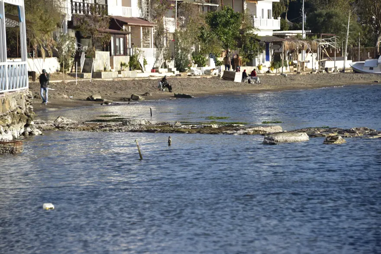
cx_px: 190
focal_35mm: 170
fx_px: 1799
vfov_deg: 8.1
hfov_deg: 12.1
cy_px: 127
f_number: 5.6
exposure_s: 1/4000
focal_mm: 170
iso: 1250
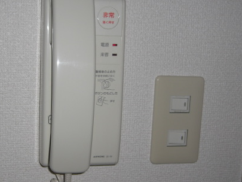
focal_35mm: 60
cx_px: 73
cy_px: 105
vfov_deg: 24.4
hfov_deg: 31.8
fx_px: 420
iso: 100
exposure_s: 1/60
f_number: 2.8
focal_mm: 7.9
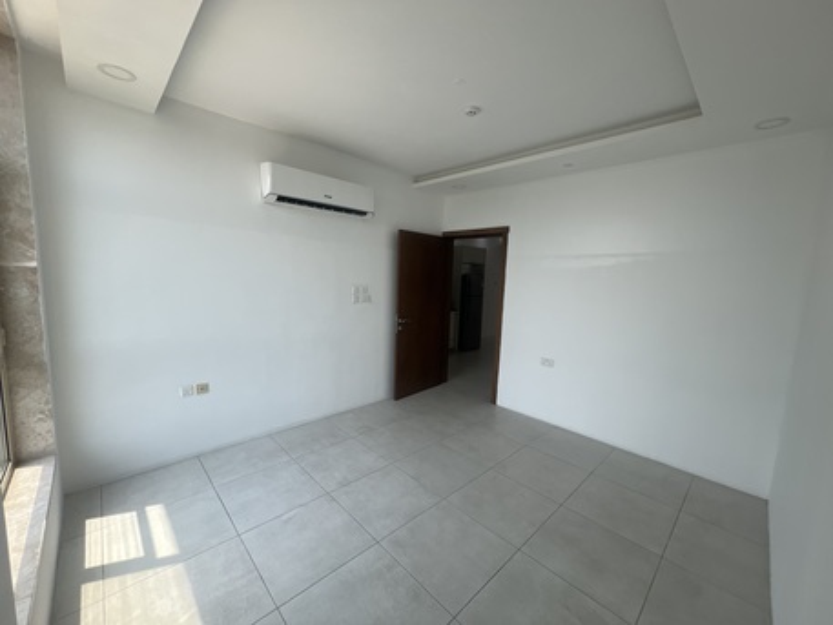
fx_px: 313
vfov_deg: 89.9
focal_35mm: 13
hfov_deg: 106.2
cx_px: 416
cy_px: 312
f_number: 1.8
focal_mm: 1.57
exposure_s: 1/103
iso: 32
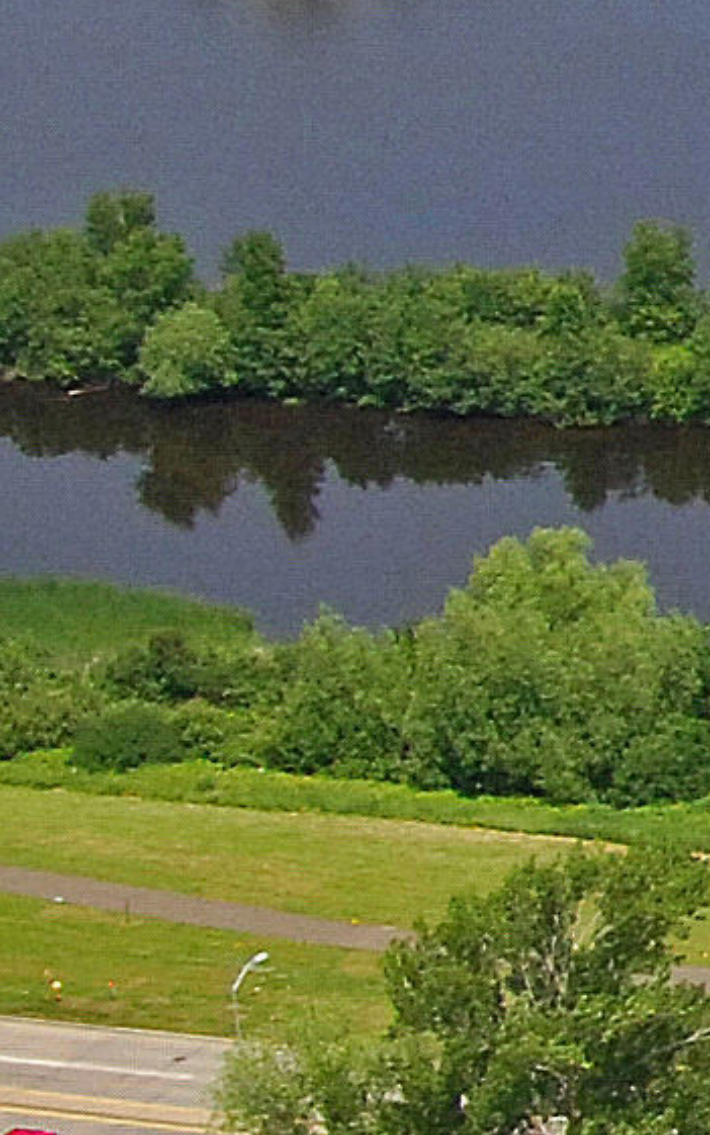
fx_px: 8662
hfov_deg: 4.2
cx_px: 3249
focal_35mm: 280
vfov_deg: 7.5
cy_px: -45
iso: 400
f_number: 7.6
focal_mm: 24
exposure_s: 1/1000
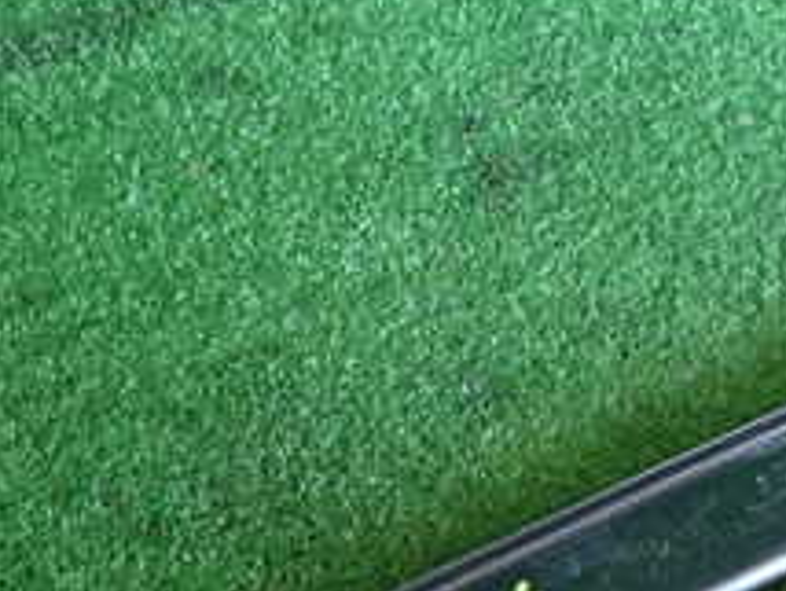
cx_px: 859
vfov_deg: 20.2
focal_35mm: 70
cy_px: 628
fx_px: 1591
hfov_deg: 25.7
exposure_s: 1/30
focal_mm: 4.5
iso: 200
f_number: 2
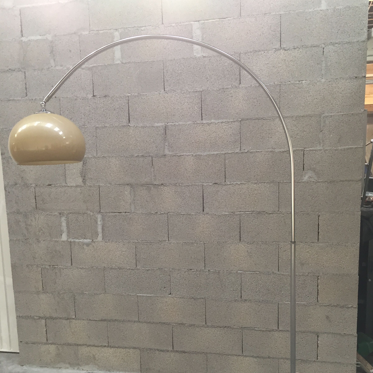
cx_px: 188
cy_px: 235
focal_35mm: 35
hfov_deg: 47.2
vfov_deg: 46.8
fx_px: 427
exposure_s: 1/33
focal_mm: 4.15
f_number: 2.2
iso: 100
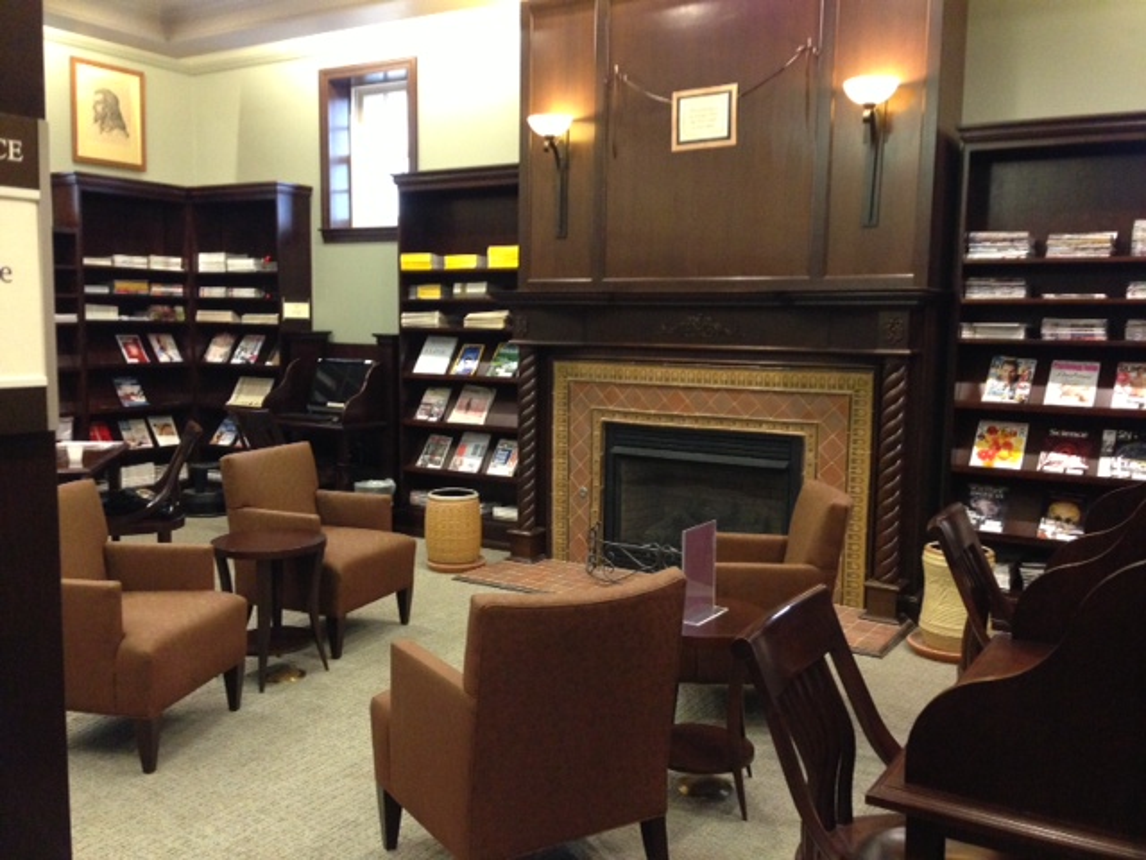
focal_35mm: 33
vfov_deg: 42.9
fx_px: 1093
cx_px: 573
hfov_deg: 55.4
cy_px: 430
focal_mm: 4.13
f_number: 2.4
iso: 400
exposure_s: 1/20
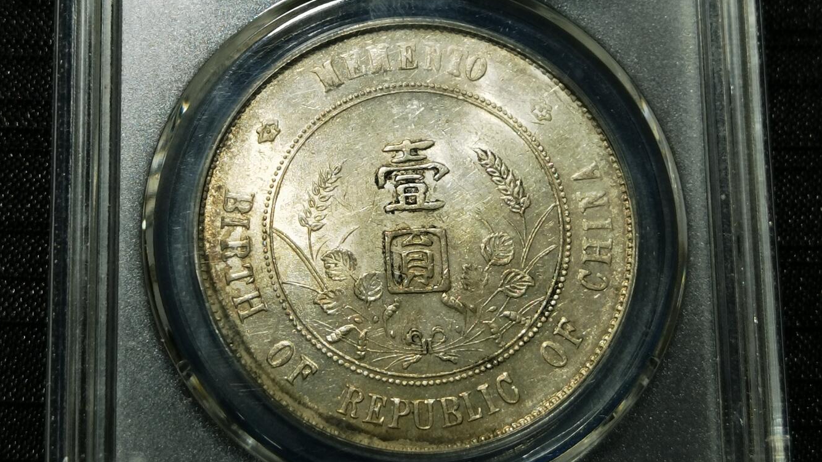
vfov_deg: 12.8
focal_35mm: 94
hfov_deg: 22.7
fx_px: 2049
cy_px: 96
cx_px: 407
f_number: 1.9
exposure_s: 1/125
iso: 50
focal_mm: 6.67
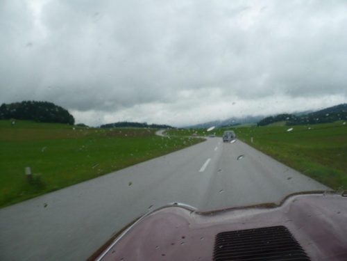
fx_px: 351
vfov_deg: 40.7
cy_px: 130
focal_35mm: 35
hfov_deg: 52.6
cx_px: 174
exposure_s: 1/200
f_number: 8
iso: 100
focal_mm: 5.8
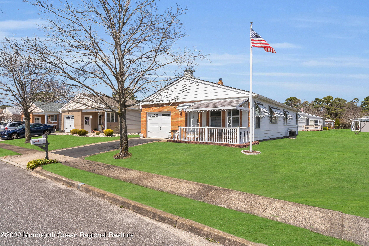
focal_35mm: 20
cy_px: 123
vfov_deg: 61.9
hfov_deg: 84.0
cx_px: 184
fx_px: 205
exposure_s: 1/50
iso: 250
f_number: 16
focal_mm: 20
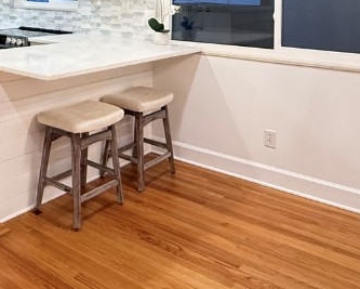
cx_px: 44
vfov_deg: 32.4
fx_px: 448
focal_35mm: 42
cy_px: -10
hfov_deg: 40.8
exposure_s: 1/120
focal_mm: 2.22
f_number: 2.2
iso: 500
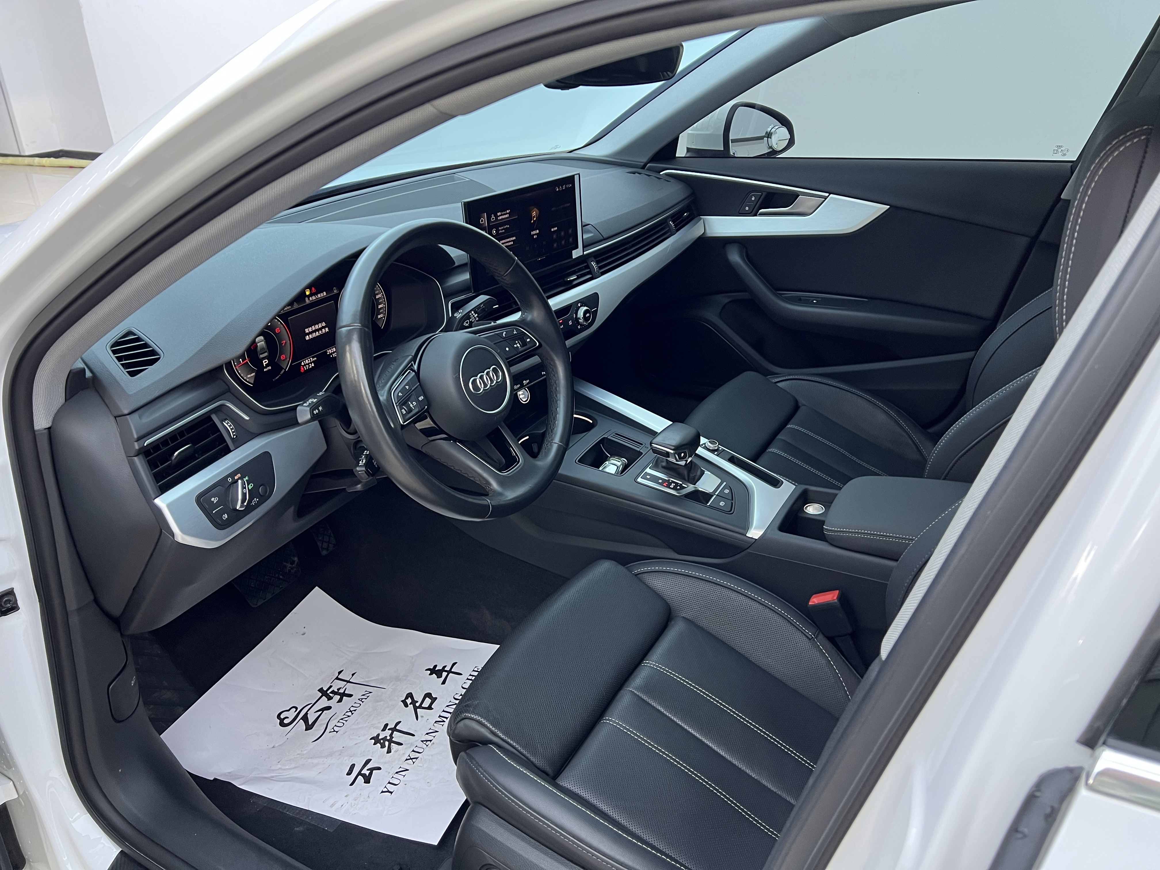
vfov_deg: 53.1
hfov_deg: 67.3
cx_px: 580
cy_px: 435
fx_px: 871
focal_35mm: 26
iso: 160
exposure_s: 1/50
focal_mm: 5.7
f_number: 1.5
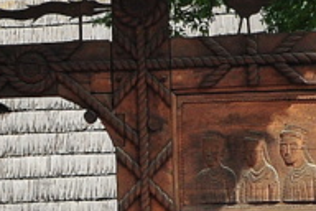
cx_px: -324
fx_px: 2300
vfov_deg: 5.2
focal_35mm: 262
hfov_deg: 7.5
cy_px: 189
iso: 400
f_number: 13
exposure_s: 1/200
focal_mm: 28
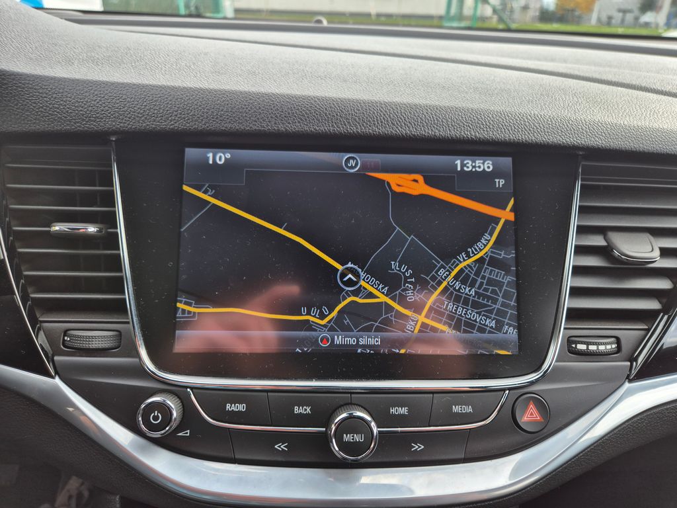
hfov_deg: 73.9
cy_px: 254
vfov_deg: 58.9
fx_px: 450
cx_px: 338
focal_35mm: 23
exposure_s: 1/180
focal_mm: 5.4
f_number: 1.8
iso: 25
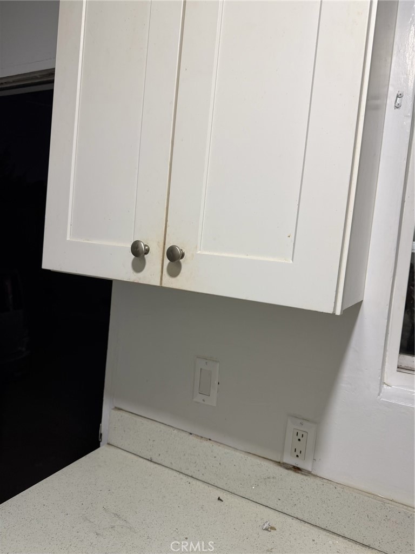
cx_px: 208
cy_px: 277
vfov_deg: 71.6
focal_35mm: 24
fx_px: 384
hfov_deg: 56.8
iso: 125
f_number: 1.78
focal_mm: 6.76
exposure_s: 1/60
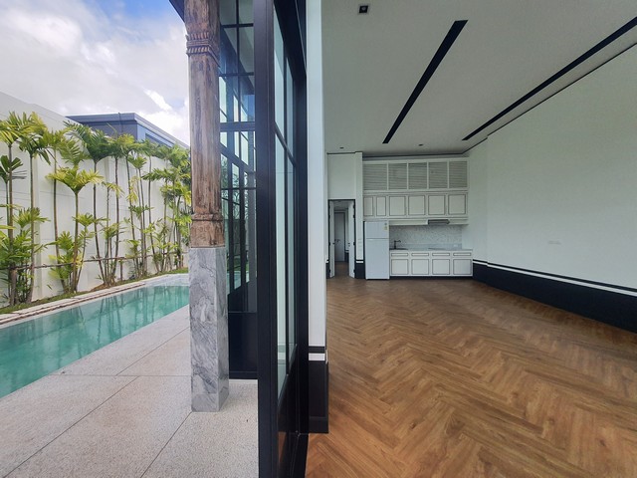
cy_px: 239
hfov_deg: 106.2
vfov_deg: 89.9
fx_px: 239
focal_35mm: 13
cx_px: 318
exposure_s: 1/364
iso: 50
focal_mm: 1.74
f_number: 2.2
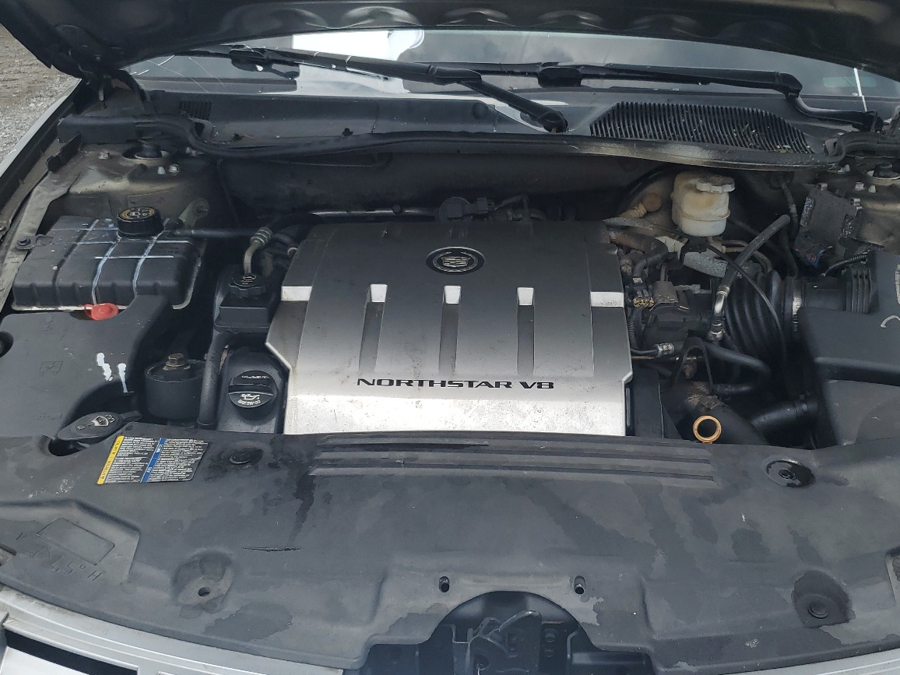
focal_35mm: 36
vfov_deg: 39.6
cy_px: 370
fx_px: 936
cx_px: 534
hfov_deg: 51.1
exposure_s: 1/2500
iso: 50
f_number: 1.5
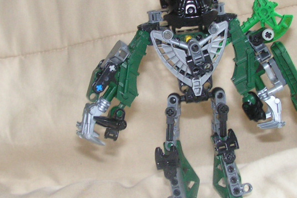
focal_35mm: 81
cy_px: 87
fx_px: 668
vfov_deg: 16.8
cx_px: 164
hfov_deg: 25.1
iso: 200
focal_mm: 6
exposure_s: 1/40
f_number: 3.2
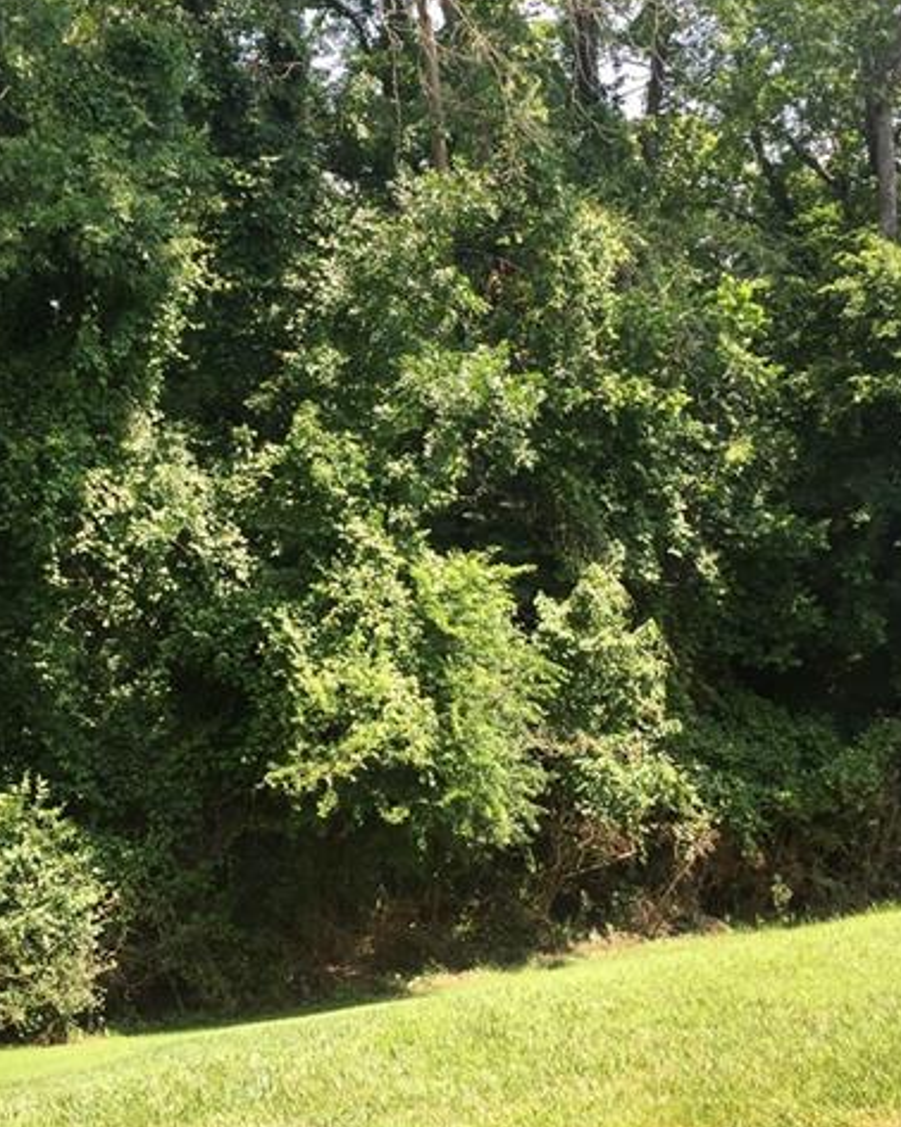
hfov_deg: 32.4
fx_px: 1534
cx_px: 298
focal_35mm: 46
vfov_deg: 40.3
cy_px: 579
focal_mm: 4.15
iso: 32
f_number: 2.2
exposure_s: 1/494
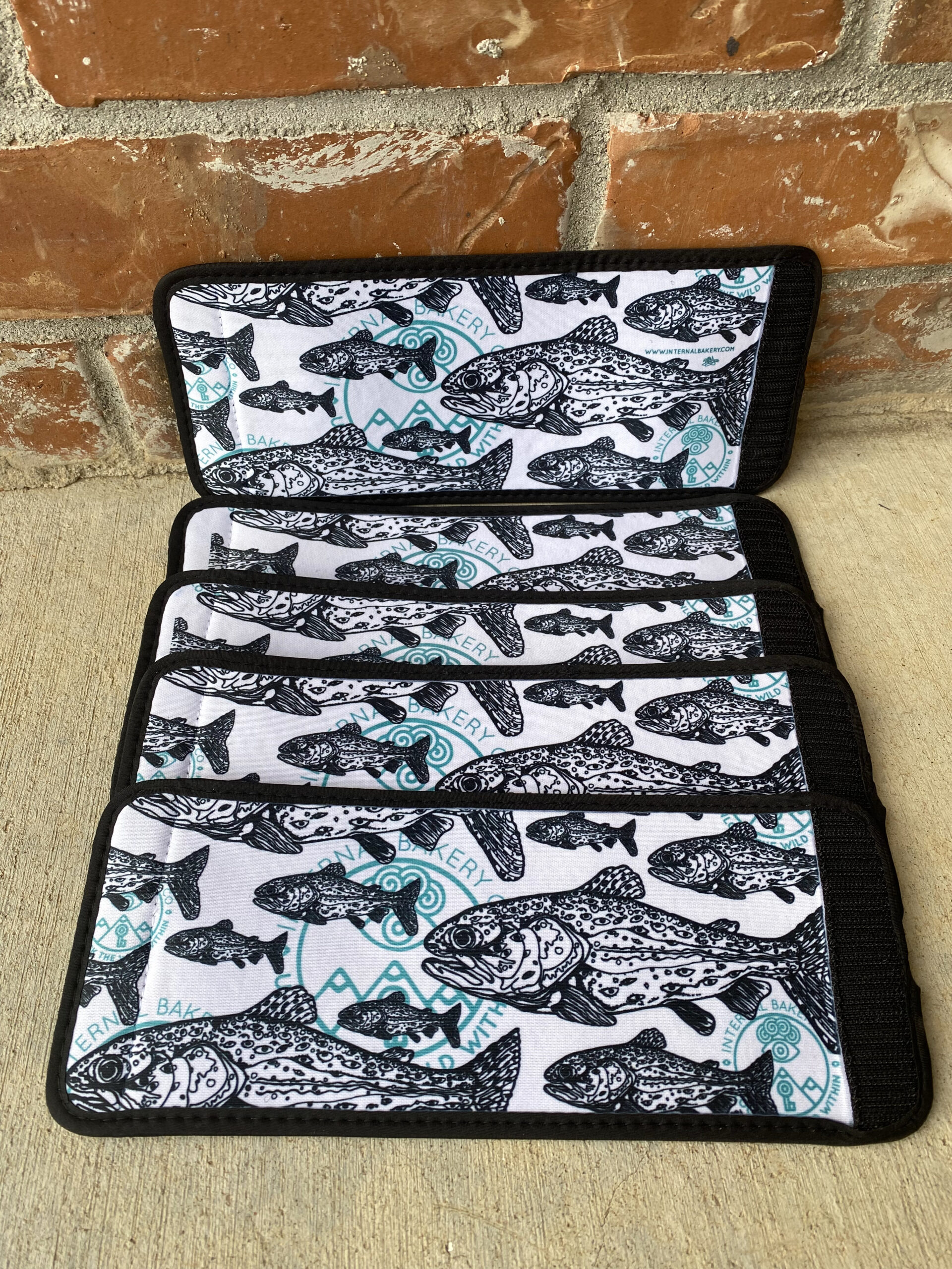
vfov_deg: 67.3
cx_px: 476
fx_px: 953
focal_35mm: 26
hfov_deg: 53.1
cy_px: 634
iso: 32
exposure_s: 1/224
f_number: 1.8
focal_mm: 4.25
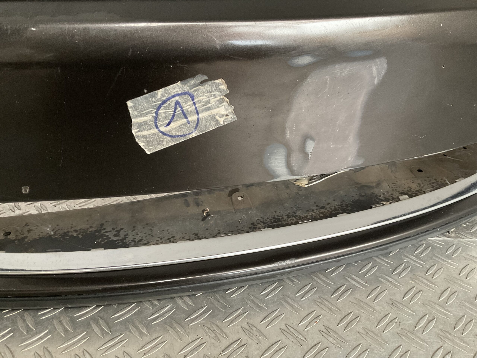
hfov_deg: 61.7
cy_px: 179
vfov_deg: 48.2
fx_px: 400
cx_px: 238
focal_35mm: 29
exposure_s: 1/50
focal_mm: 3
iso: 250
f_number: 1.8
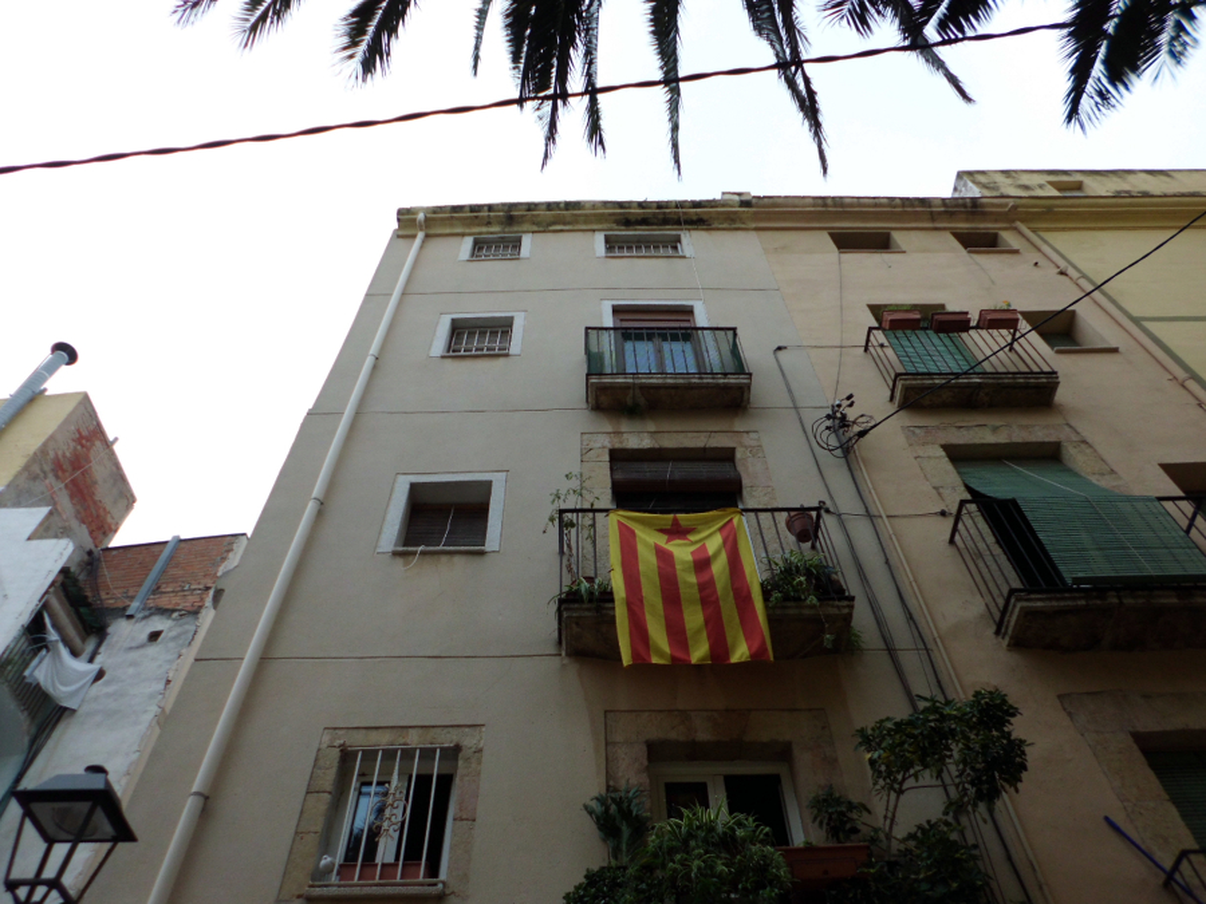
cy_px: 452
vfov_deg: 53.1
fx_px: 906
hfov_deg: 67.3
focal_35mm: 26
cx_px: 603
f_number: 3.2
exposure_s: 1/250
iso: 100
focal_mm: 4.6
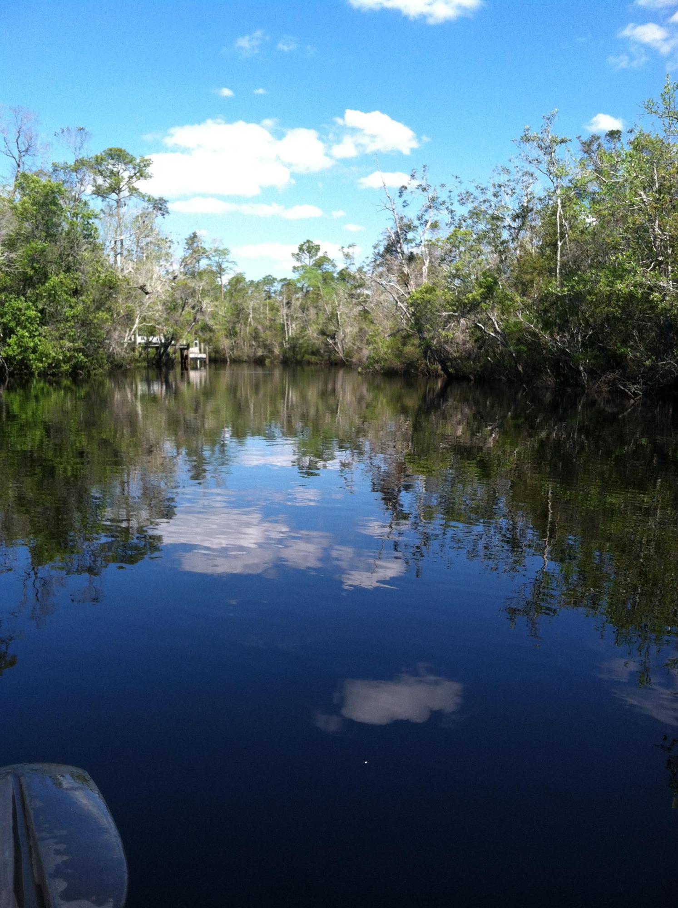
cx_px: 339
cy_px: 454
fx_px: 917
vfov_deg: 52.7
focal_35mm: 35
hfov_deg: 40.6
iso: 80
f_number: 2.8
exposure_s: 1/588
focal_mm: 3.85
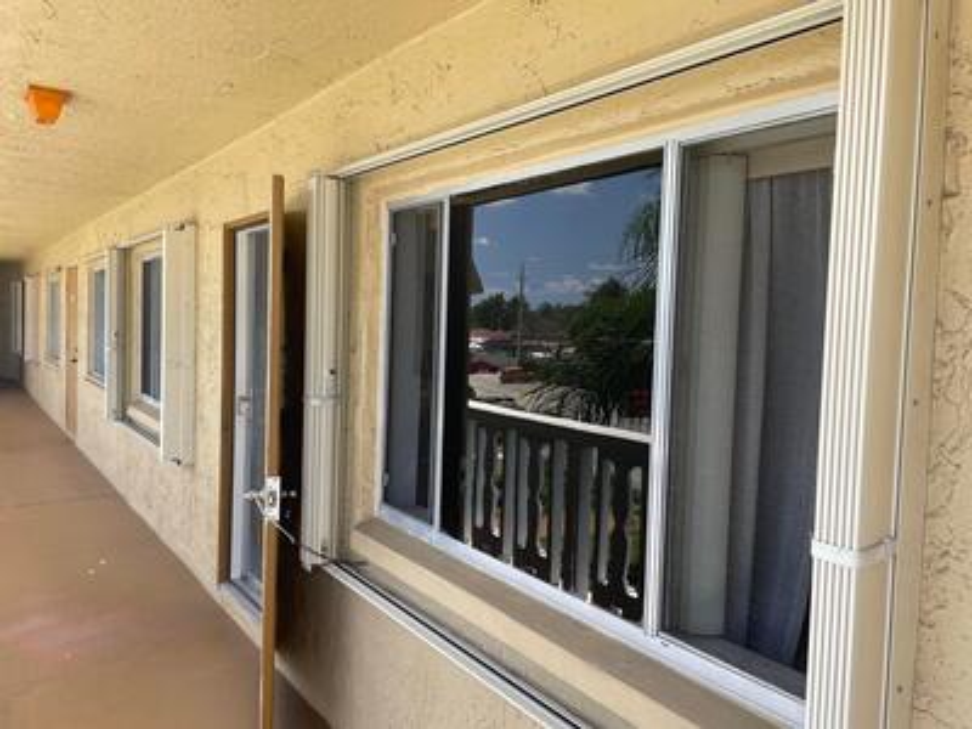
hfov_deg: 67.3
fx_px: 730
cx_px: 486
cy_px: 364
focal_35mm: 26
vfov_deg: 53.1
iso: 32
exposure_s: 1/636
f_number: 1.6
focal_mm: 4.2
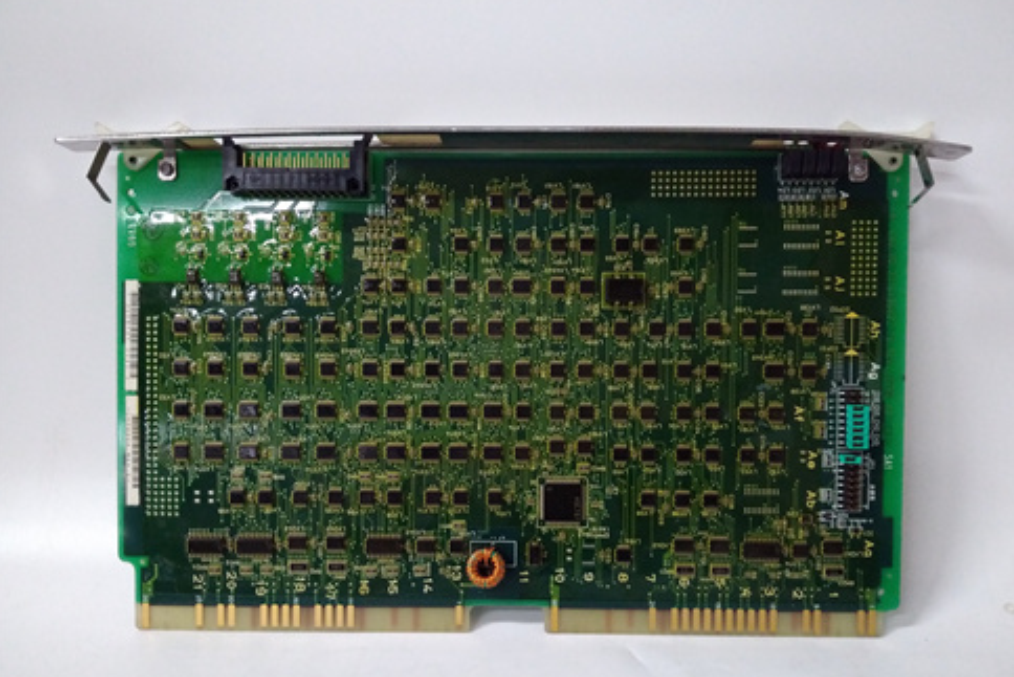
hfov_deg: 63.6
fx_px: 817
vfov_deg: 45.0
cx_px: 515
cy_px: 364
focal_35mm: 29
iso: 716
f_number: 2
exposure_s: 1/33
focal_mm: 3.79
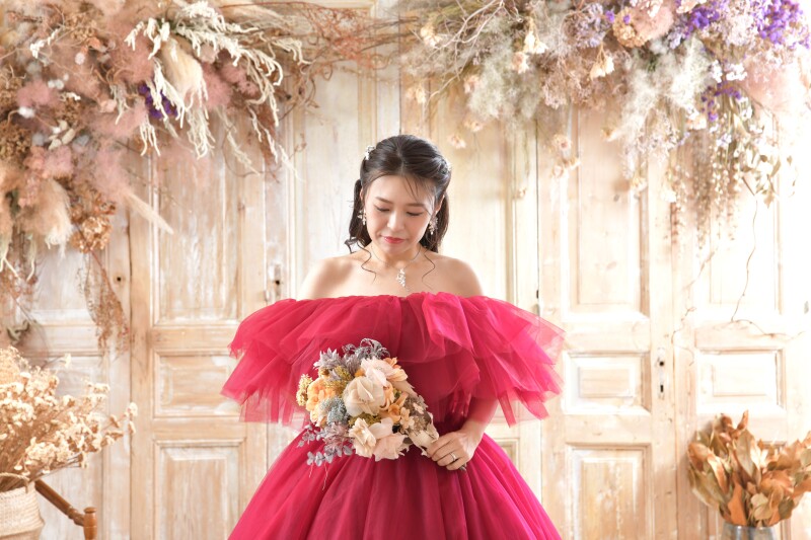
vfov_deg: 19.4
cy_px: 270
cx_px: 406
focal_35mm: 70
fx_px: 1577
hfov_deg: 28.8
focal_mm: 70
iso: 800
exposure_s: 1/125
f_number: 5
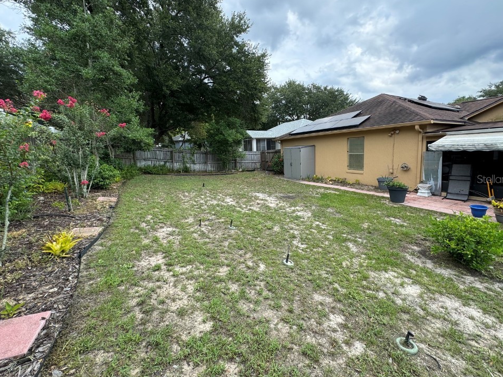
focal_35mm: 15
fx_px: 218
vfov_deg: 81.7
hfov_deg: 98.2
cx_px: 257
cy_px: 179
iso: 40
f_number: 2.2
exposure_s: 1/476
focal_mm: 2.22
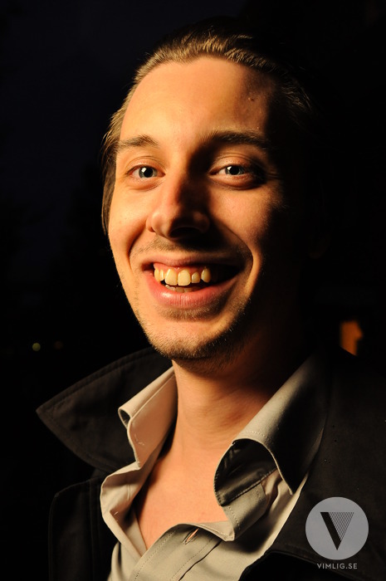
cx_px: 193
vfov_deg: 46.4
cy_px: 290
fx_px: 677
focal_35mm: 42
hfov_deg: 31.8
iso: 800
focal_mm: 28
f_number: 6.3
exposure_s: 1/125
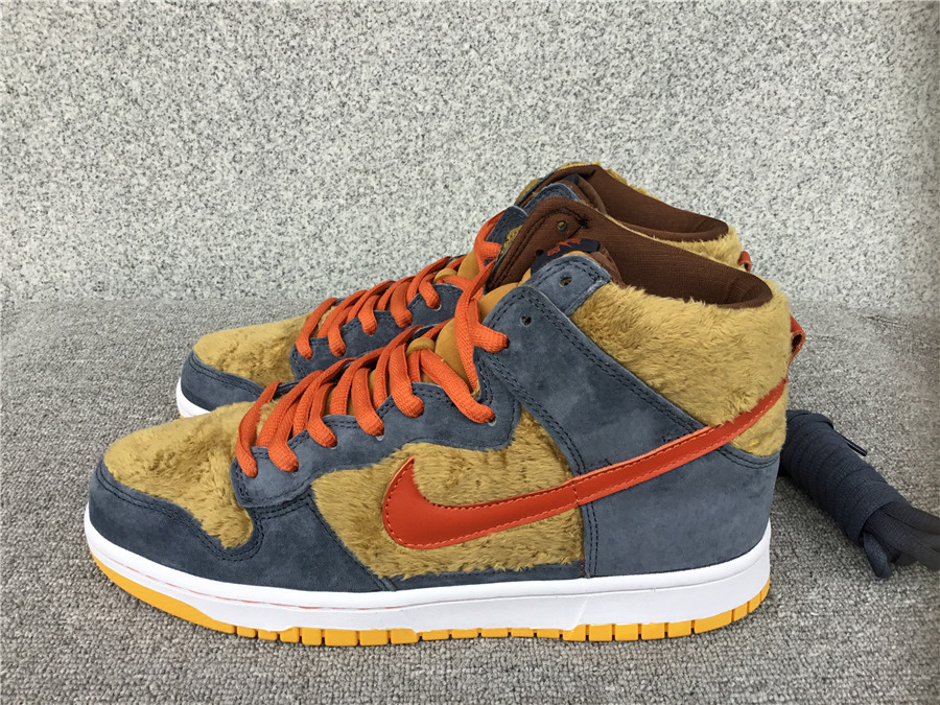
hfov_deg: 58.4
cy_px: 352
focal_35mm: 31
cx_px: 470
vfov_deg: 45.4
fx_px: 842
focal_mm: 3.3
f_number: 2.4
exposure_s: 1/100
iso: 40
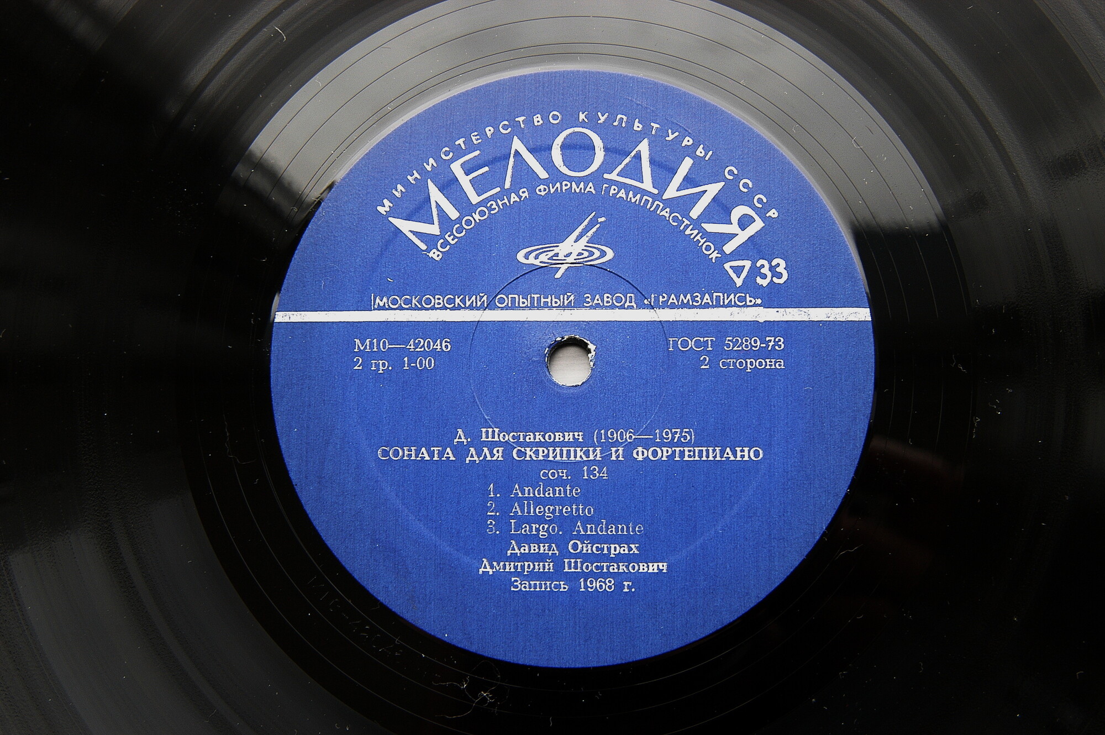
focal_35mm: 52
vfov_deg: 25.7
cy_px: 368
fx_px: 1610
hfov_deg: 37.9
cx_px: 552
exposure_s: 1/45
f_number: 3.5
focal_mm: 35
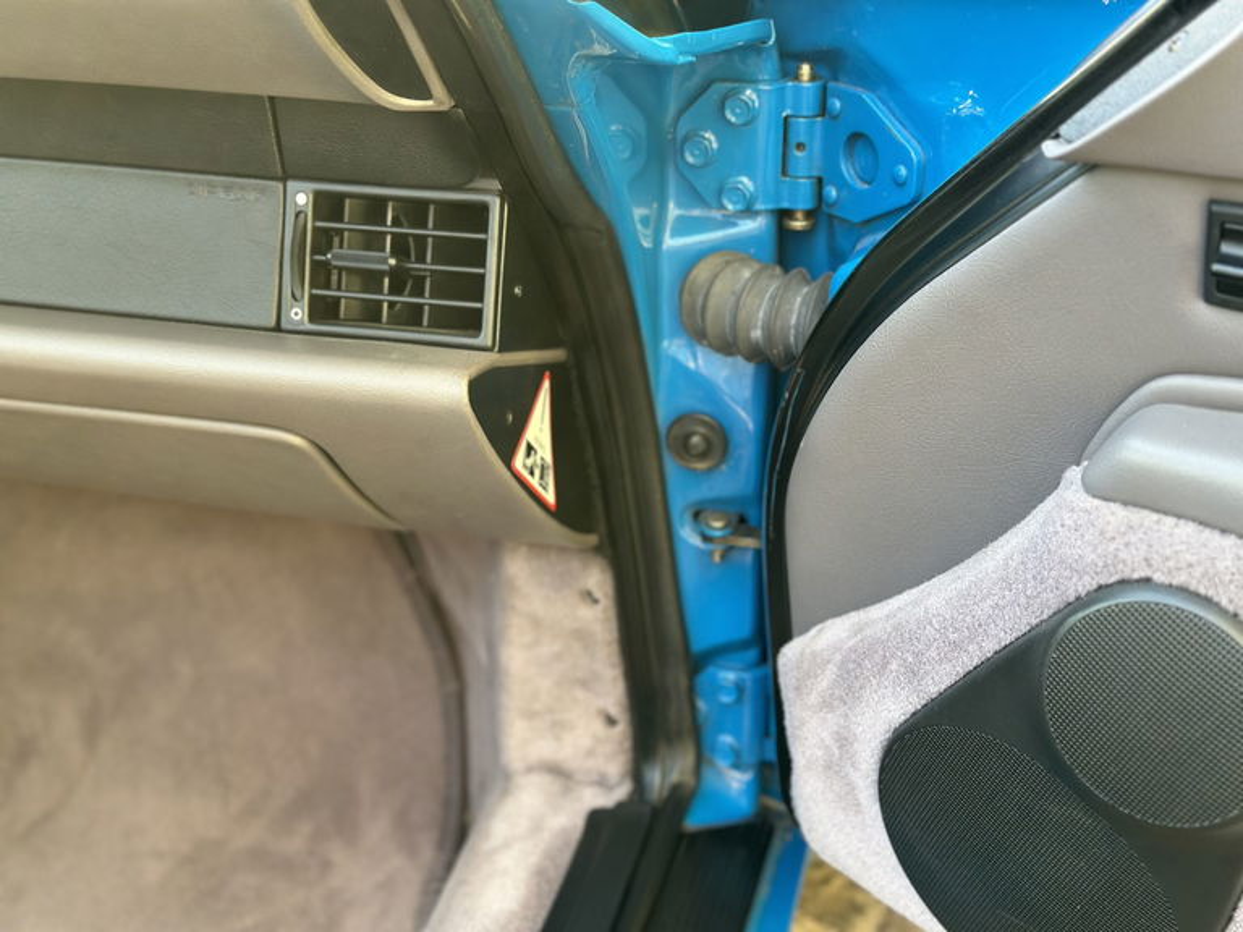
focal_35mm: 48
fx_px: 1724
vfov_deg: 30.3
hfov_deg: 39.7
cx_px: 622
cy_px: 466
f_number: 1.78
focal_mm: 6.86
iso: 125
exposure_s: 1/85
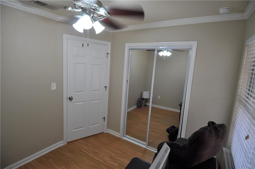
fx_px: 127
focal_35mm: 18
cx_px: 128
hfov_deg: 90.1
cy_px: 84
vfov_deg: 67.2
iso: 200
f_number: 4
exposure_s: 1/40
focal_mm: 12
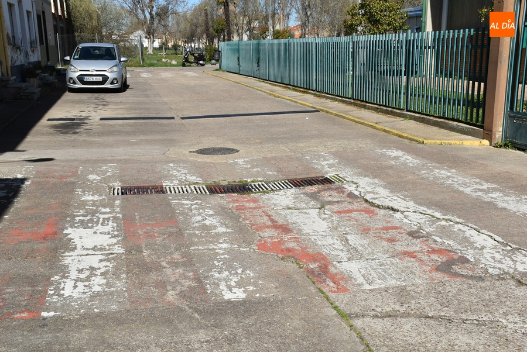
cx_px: 264
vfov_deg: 29.9
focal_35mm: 45
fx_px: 659
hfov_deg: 43.6
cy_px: 176
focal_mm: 30
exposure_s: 1/400
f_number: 10
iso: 200
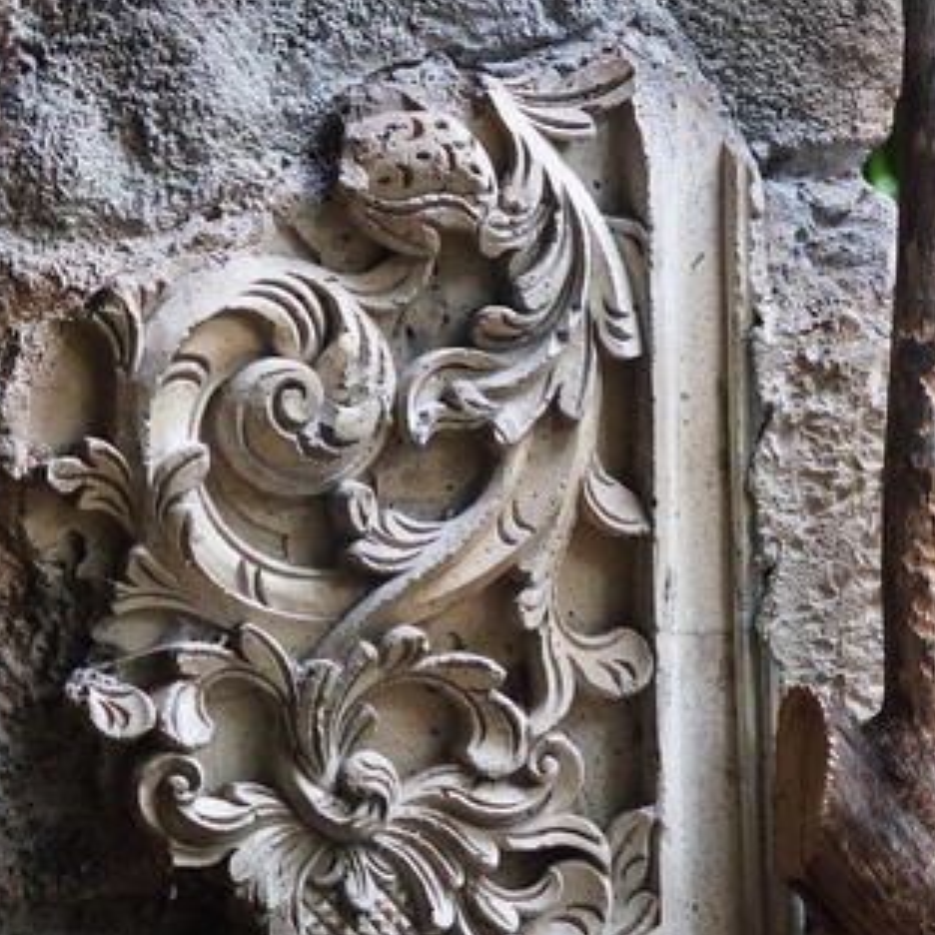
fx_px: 8587
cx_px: 468
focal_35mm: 281
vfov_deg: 6.2
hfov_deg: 6.2
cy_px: 518
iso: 800
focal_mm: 46.7
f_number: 2.8
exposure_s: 1/100
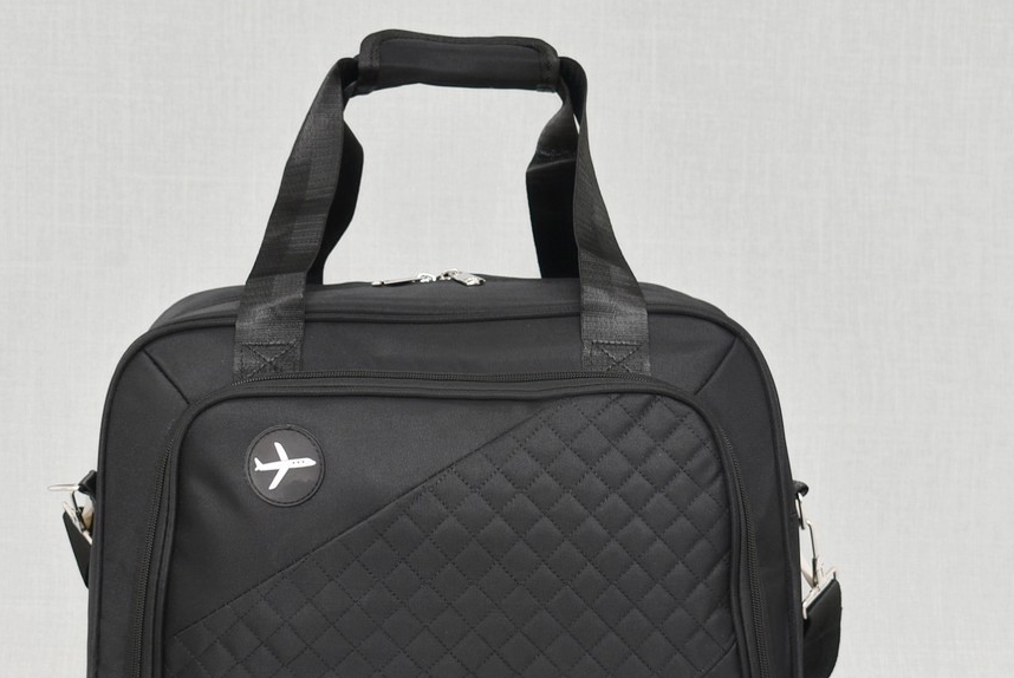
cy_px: 433
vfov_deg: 14.6
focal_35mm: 94
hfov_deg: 21.6
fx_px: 2650
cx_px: 448
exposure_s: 1/60
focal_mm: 42
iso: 100
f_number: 5.6
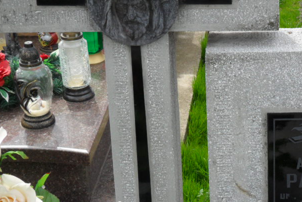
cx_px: 243
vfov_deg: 12.3
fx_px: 931
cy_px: 96
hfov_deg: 18.2
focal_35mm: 111
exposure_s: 1/250
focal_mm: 11.2
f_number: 5.6
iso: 100
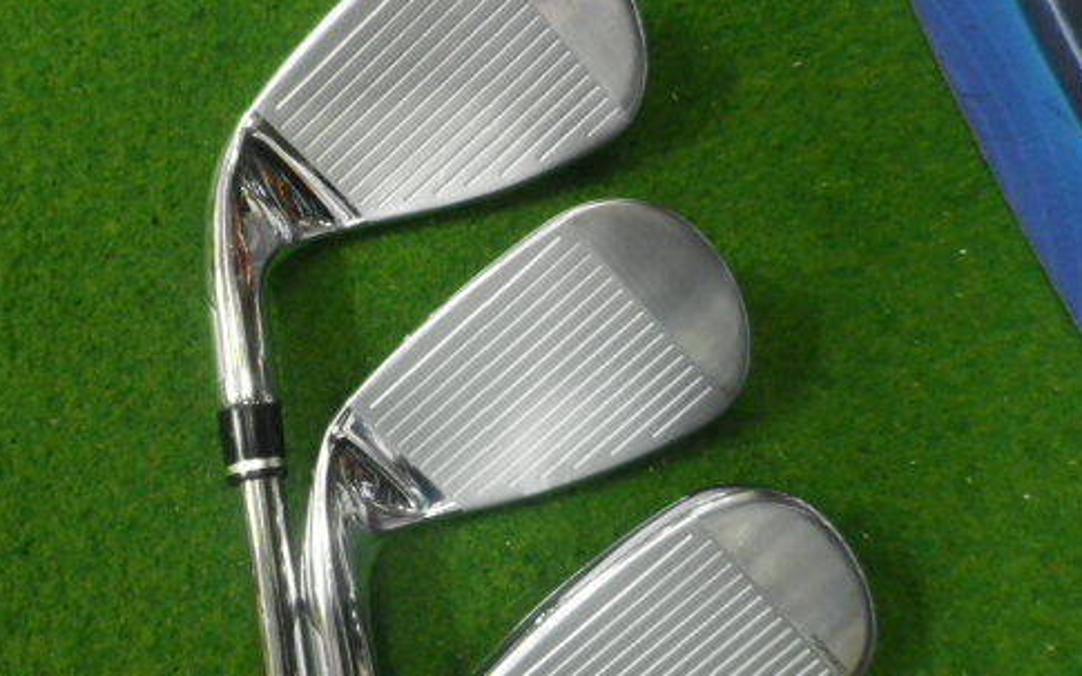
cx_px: 486
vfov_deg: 36.3
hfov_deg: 55.2
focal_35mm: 35
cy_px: 353
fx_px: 1032
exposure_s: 1/15
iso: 400
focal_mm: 4.5
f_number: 3.5
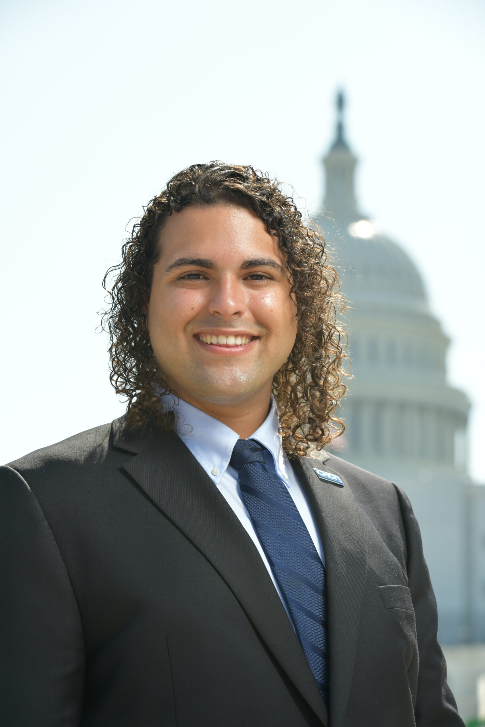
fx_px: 2526
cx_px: 242
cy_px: 364
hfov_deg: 11.0
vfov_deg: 16.4
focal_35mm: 125
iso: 100
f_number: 8
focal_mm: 125
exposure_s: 1/160
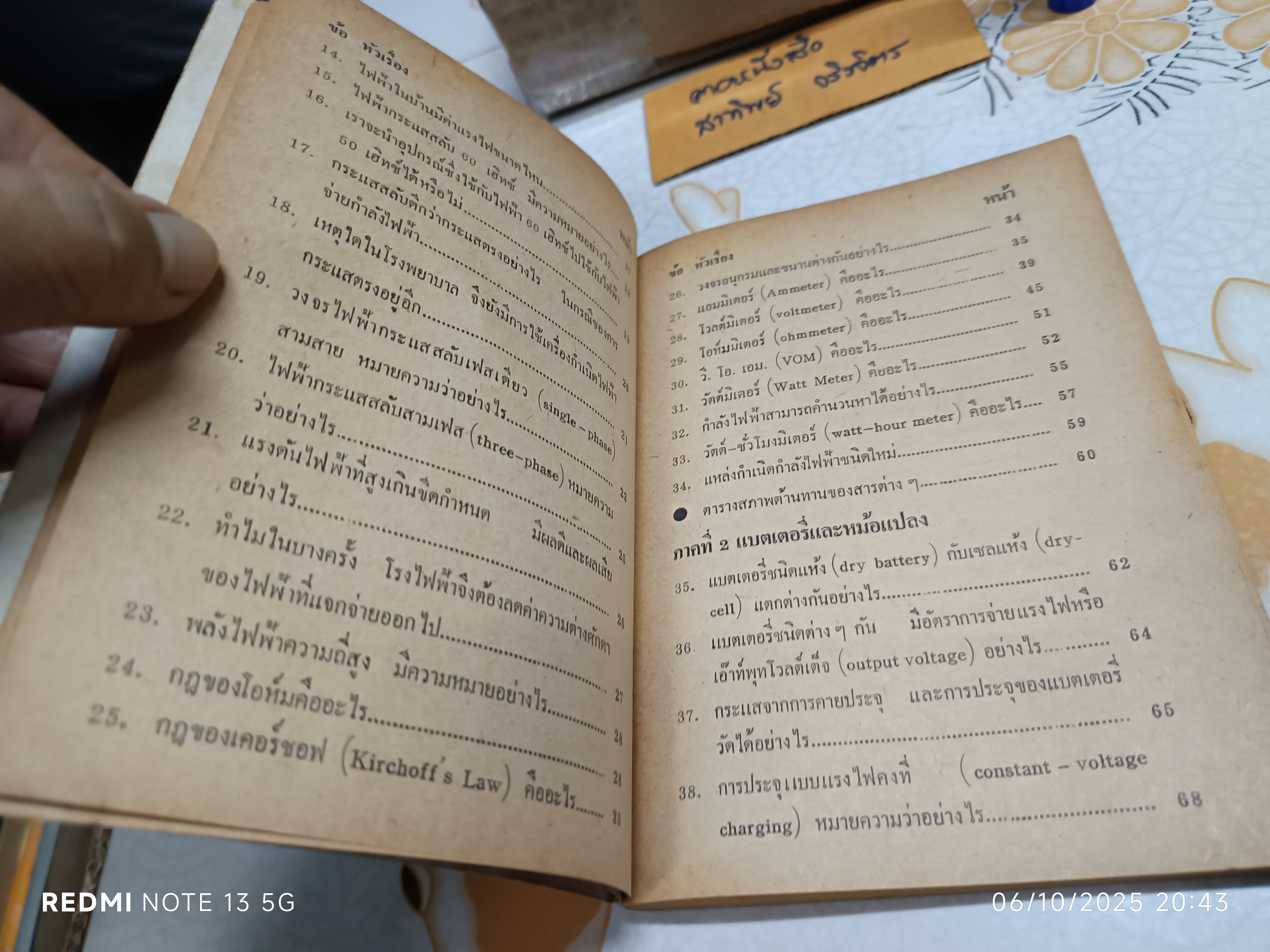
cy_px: 476
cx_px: 635
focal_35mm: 24
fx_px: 881
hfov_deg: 71.6
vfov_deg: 56.8
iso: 1016
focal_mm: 5.31
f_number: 1.7
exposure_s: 1/25
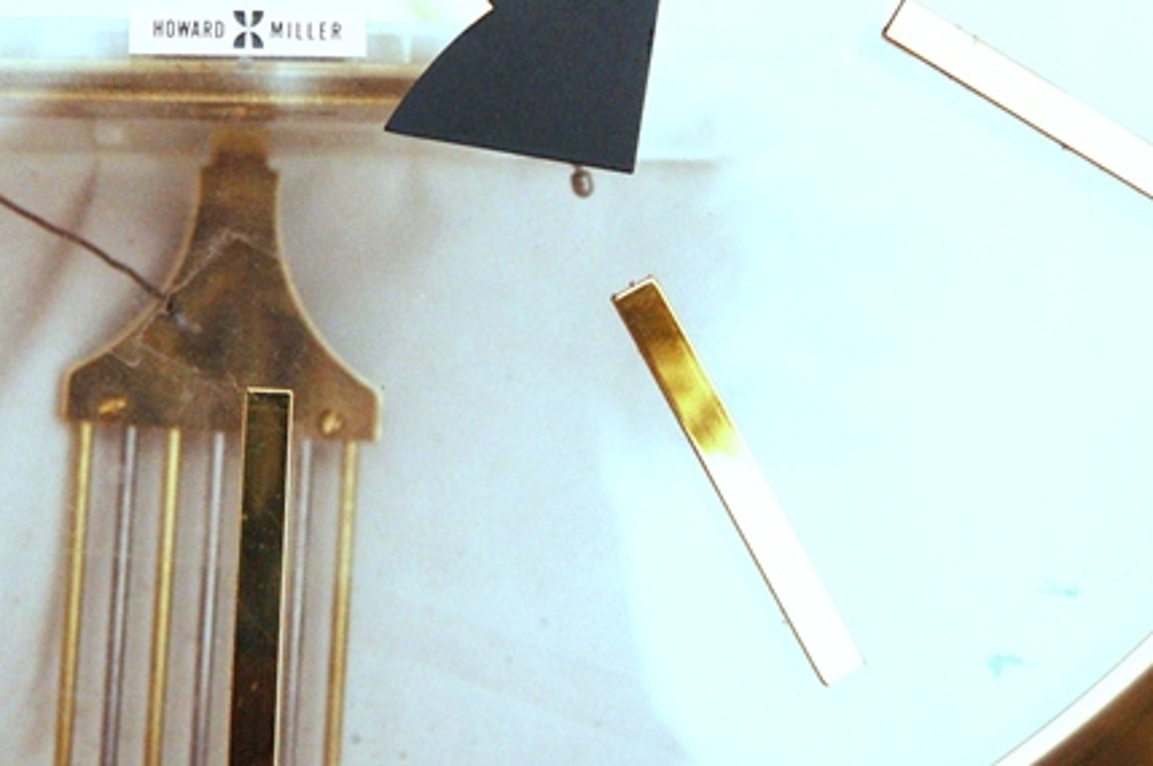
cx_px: 234
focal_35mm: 82
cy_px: 11
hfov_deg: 24.4
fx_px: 2623
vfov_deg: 16.3
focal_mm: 26
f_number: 4.2
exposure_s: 1/60
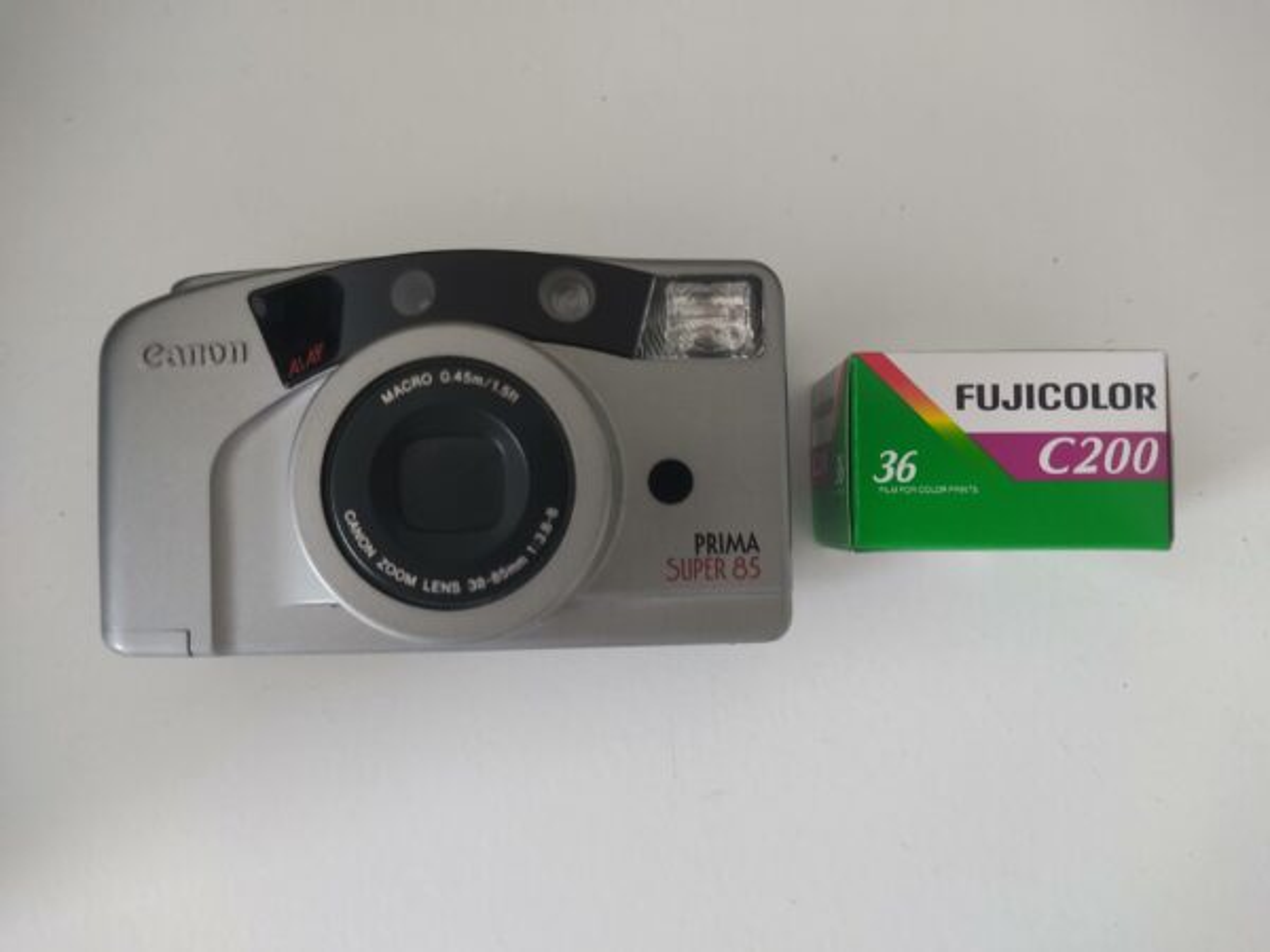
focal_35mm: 26
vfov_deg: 53.1
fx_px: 954
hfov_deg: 67.3
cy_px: 476
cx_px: 635
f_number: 1.79
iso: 1228
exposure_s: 1/33
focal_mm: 4.74
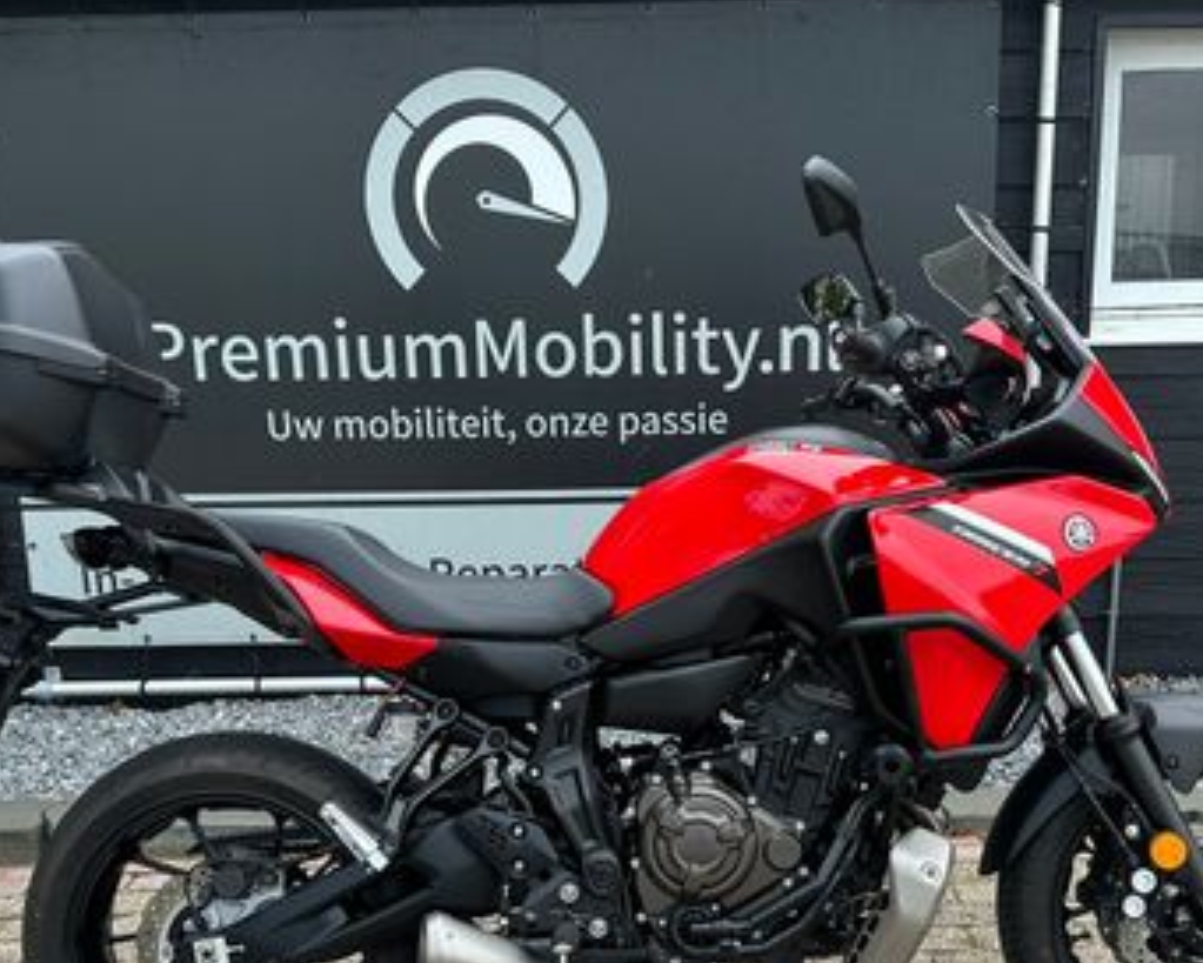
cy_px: 660
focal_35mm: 44
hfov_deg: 42.0
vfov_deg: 33.8
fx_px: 1567
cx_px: 660
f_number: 1.78
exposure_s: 1/216
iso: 64
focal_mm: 6.86
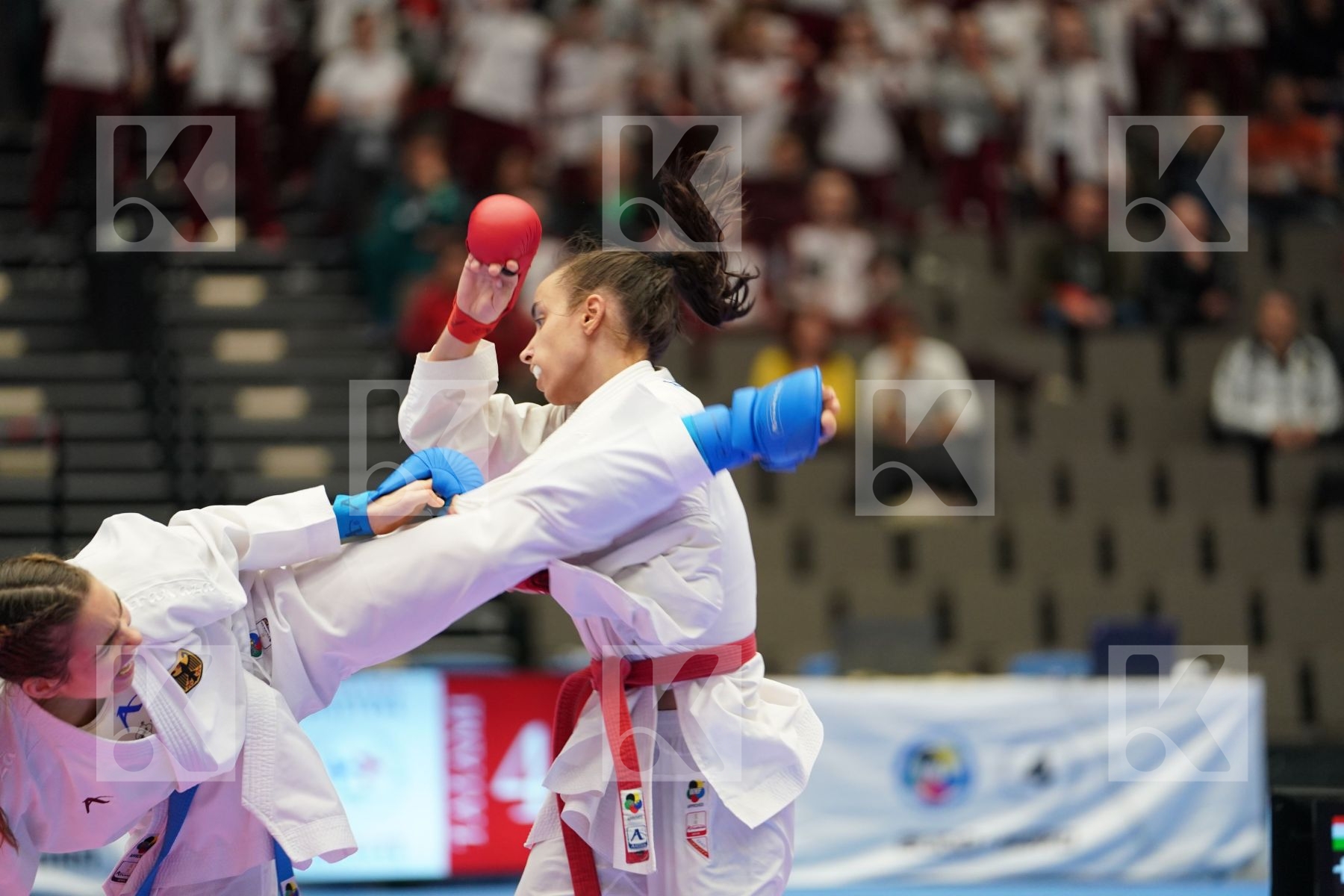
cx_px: 672
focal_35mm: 189
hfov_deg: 10.9
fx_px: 7055
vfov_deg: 7.3
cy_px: 448
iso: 2000
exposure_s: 1/500
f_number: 2.8
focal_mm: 189
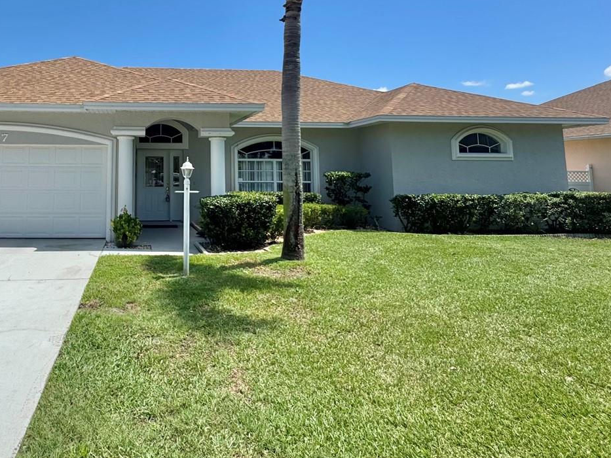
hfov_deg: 67.7
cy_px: 126
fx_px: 424
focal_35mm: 24
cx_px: 164
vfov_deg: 54.7
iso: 50
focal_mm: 2.22
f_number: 2.2
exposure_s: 1/1672
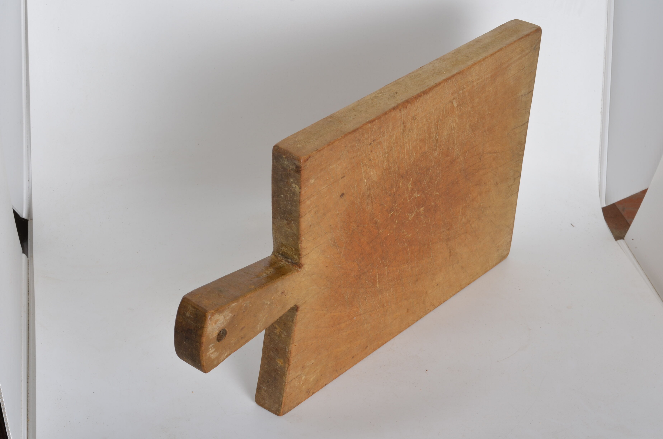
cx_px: 332
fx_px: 1378
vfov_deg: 18.1
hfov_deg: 27.0
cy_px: 220
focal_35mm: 75
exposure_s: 1/125
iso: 100
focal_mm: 50
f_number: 14
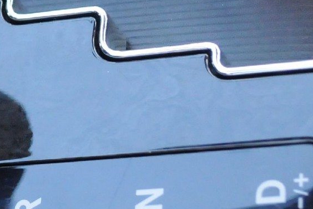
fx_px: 1851
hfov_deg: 9.5
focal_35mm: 213
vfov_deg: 6.4
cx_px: -93
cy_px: -104
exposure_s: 1/80
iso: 2000
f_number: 5.6
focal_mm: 32
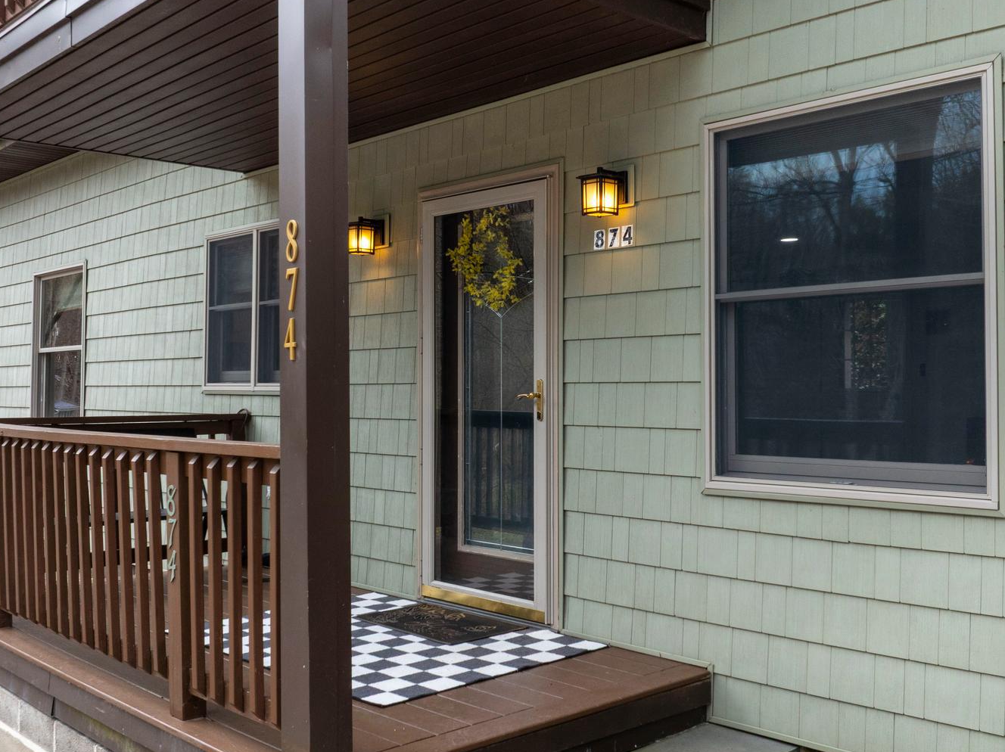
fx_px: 1073
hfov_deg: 50.2
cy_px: 367
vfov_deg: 38.6
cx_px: 527
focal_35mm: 37
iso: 100
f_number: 7.1
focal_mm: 12.29
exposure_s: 1/60
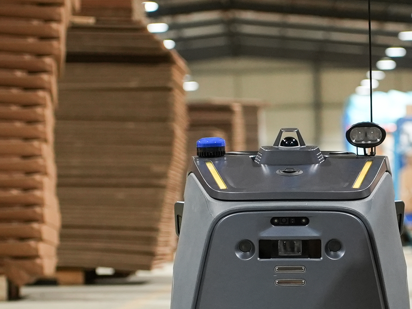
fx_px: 928
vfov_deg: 18.8
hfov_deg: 24.9
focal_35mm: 78
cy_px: 205
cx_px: 272
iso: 2500
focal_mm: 29
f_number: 2.8
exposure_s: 1/100
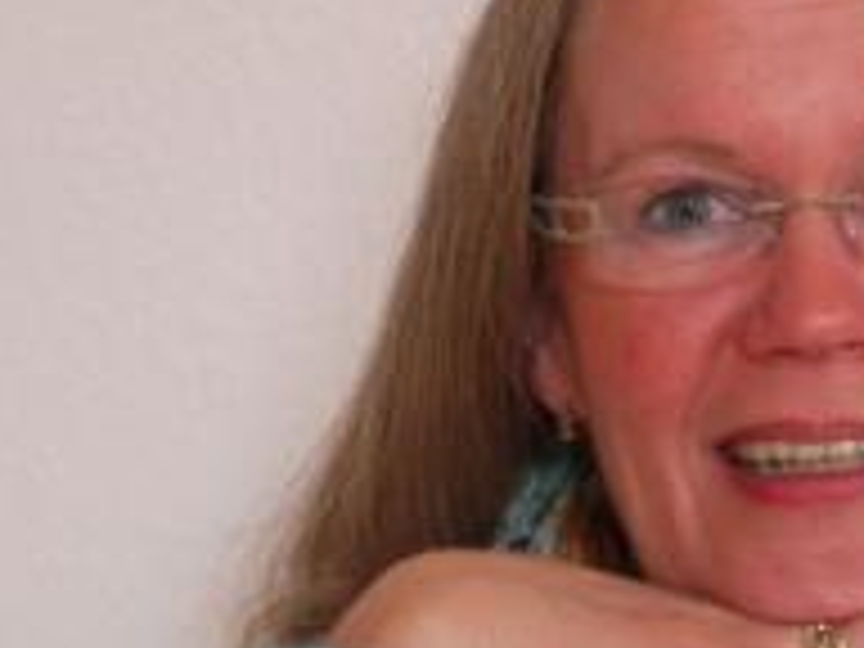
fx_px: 4892
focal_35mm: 196
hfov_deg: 10.0
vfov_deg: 7.6
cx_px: 855
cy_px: 410
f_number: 5.6
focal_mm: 42
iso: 400
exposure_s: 1/13
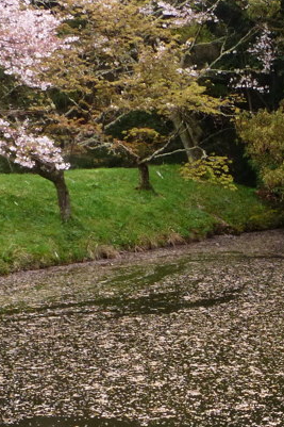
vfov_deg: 20.1
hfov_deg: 13.4
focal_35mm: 101
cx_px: 265
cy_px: 308
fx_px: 1196
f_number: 6.3
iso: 320
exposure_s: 1/30
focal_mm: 6.8
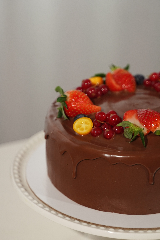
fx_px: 747
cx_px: 80
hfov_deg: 12.2
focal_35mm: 112
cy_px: 120
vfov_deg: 18.3
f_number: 2.8
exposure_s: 1/200
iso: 500
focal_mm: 75
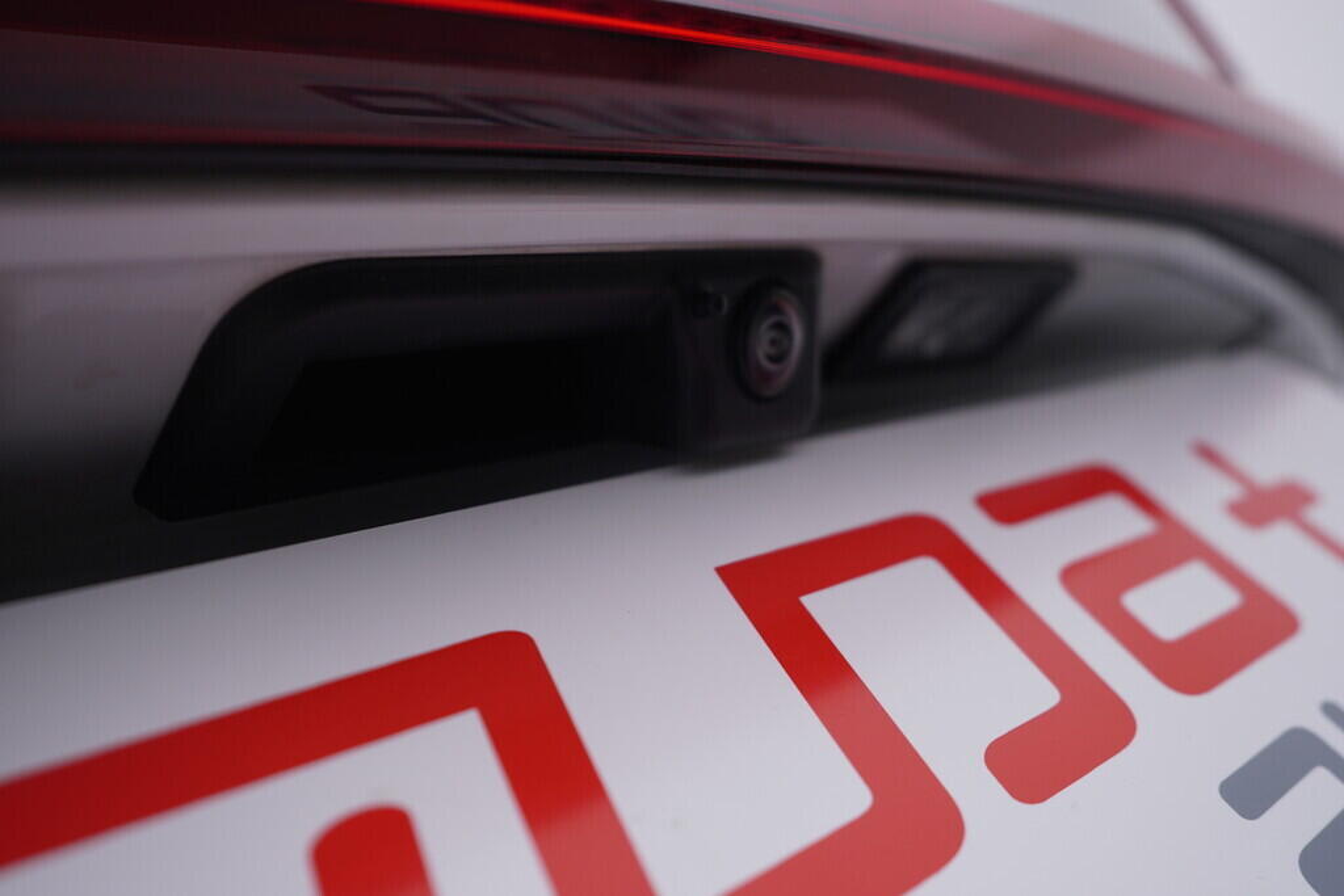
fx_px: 1344
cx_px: 672
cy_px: 448
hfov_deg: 53.1
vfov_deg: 36.9
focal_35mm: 36
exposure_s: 1/100
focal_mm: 24
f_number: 4.5
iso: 125
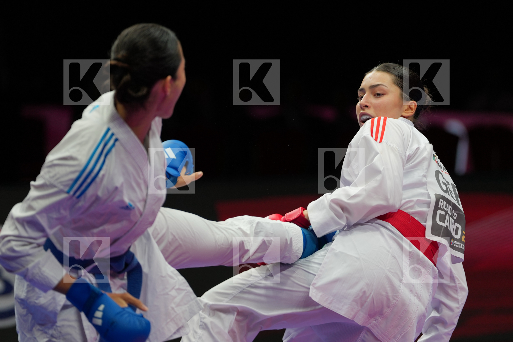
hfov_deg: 7.6
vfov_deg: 5.1
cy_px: 171
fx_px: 3846
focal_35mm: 270
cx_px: 256
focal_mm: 180
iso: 320
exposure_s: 1/1000
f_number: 2.8
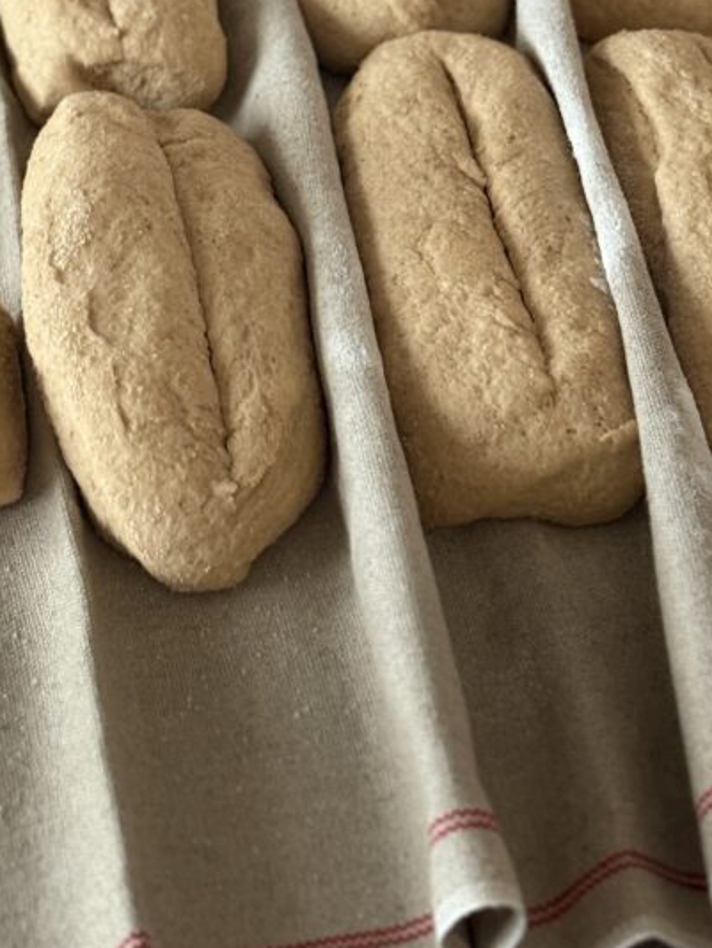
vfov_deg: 20.8
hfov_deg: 16.1
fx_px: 2521
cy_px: 62
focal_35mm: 92
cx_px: 307
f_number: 1.78
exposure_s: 1/30
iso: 640
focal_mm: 6.76
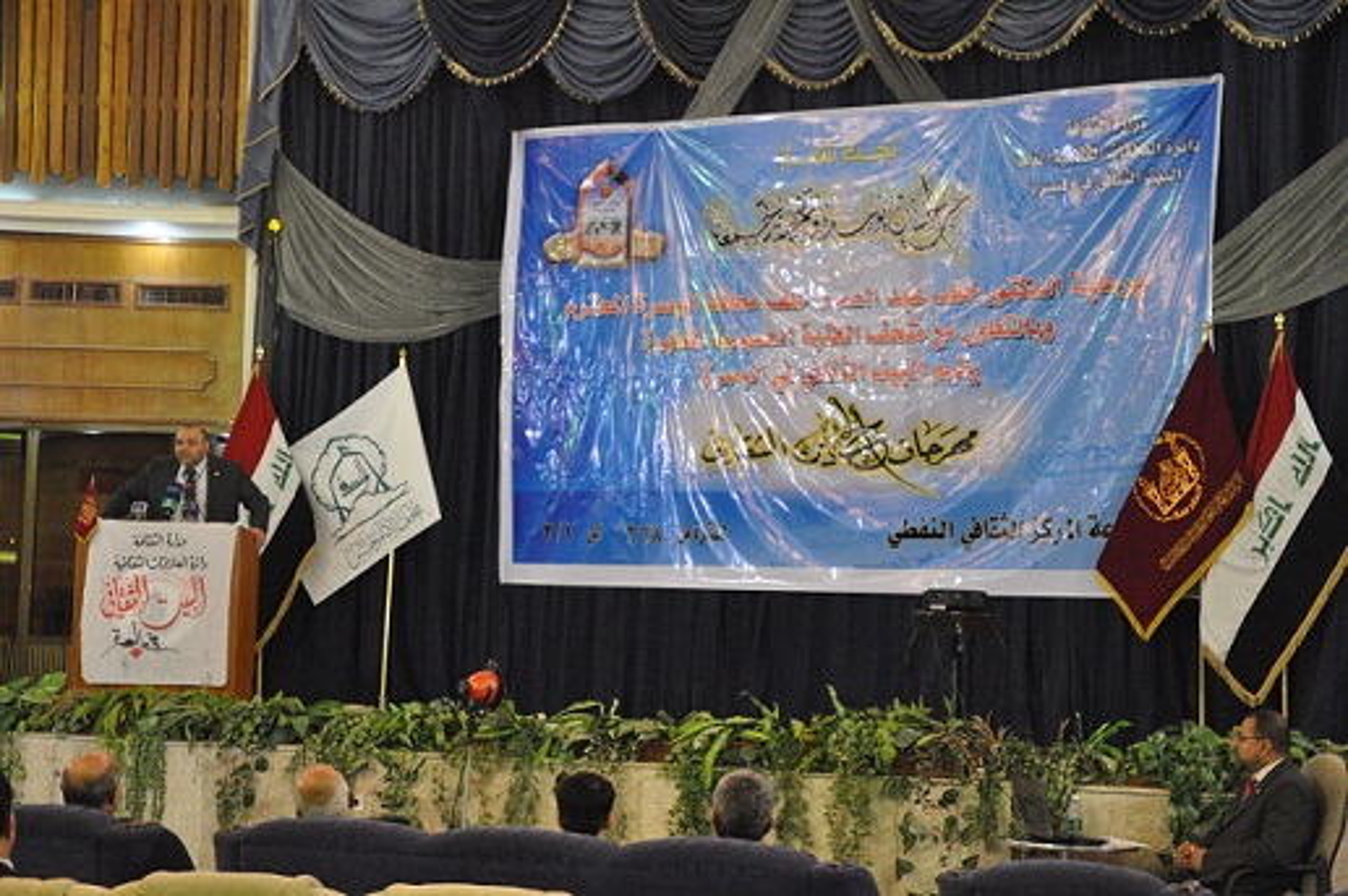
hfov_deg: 28.1
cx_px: 674
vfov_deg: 18.9
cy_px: 448
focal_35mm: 72
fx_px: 2693
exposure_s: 1/50
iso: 3200
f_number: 4.8
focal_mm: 48
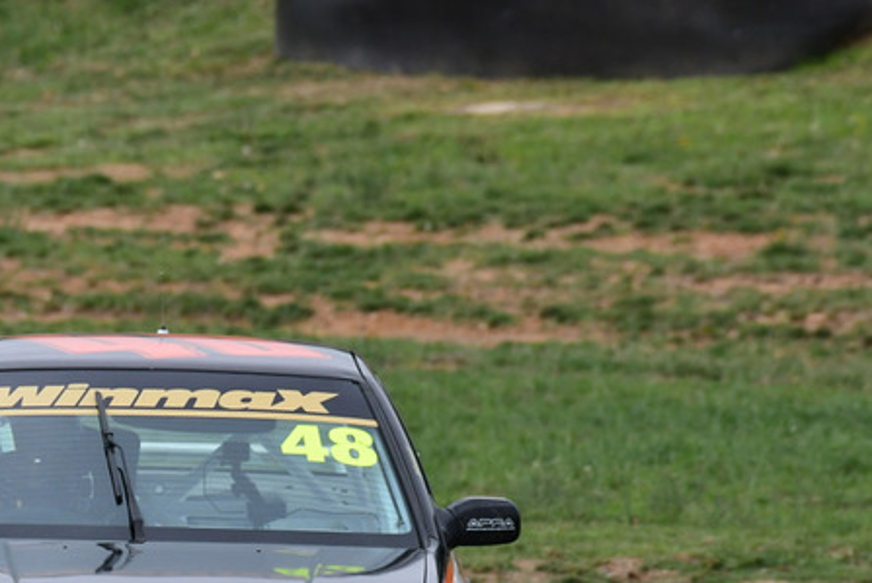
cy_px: 486
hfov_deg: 1.5
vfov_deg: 1.0
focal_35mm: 1341
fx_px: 32513
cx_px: 142
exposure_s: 1/640
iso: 1000
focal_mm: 500
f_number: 11
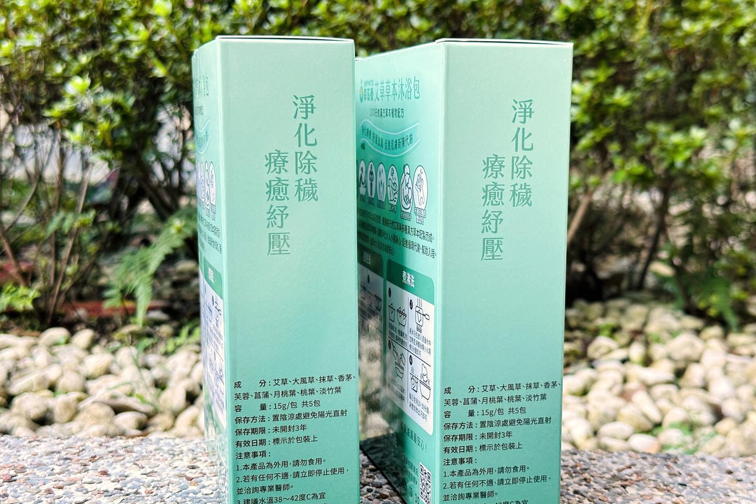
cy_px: 269
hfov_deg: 38.9
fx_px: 1071
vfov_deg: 26.5
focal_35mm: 51
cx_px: 382
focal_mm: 6.86
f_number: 1.78
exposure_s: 1/81
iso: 80
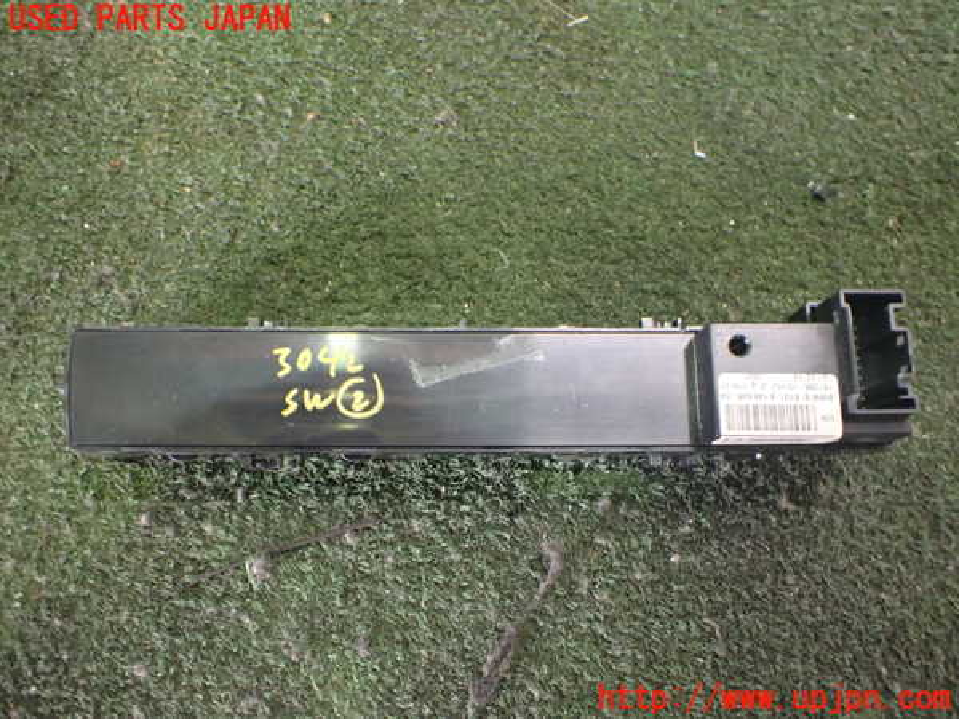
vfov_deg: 46.8
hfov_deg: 60.0
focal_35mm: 30
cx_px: 480
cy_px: 360
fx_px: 831
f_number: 2.3
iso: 800
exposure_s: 1/30
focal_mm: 5.4
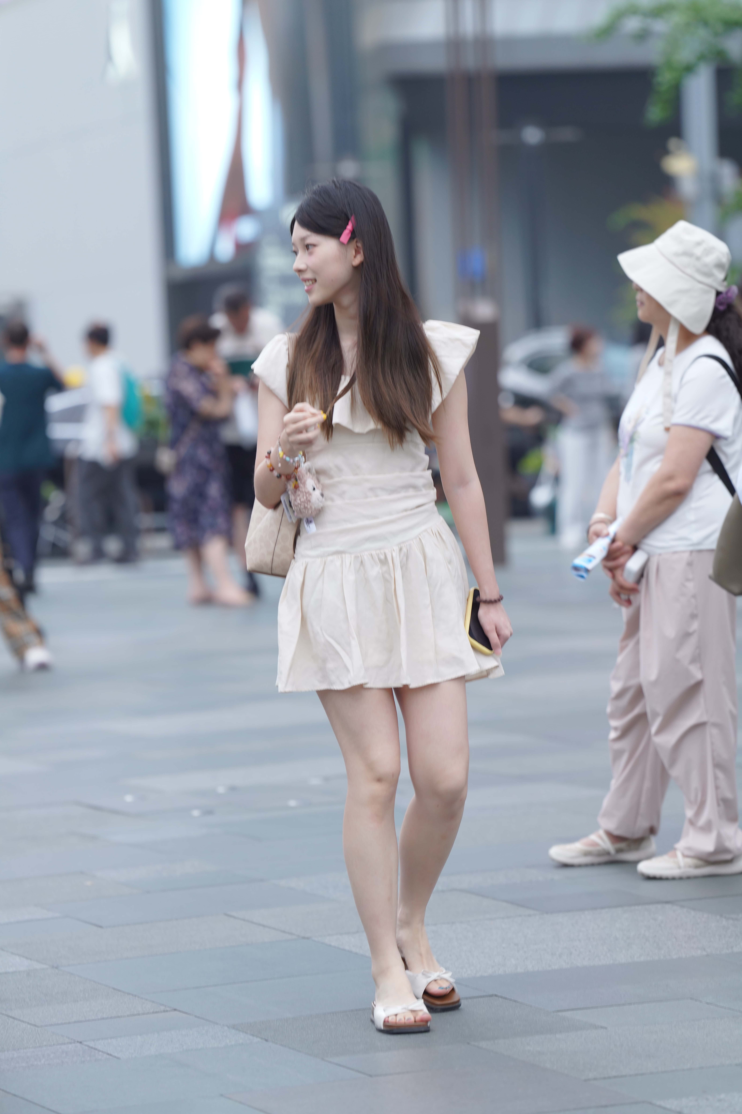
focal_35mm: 167
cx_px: 371
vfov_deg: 12.3
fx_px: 5163
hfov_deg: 8.2
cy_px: 557
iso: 500
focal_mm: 167
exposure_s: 1/320
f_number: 3.5
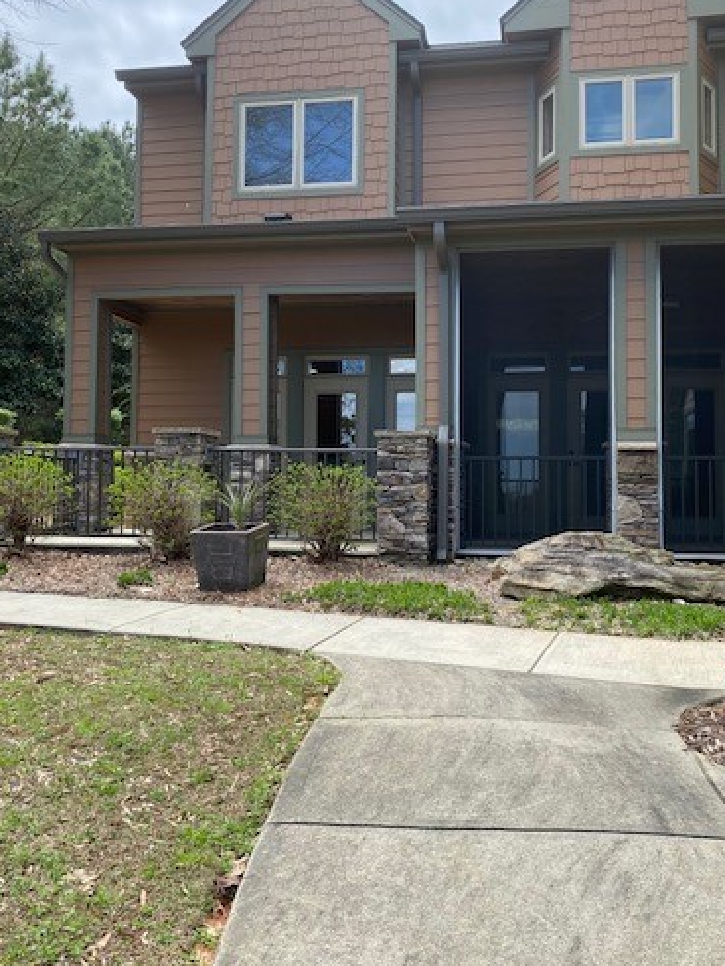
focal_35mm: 34
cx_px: 369
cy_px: 466
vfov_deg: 53.9
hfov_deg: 41.8
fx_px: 949
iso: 32
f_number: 1.8
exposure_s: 1/1272
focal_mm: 4.25
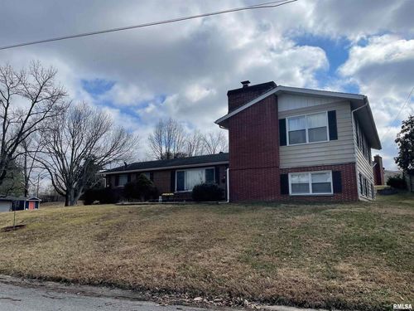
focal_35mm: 26
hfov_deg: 67.3
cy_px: 156
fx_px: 311
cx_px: 207
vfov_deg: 53.1
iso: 32
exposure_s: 1/6897
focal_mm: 4.2
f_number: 1.6
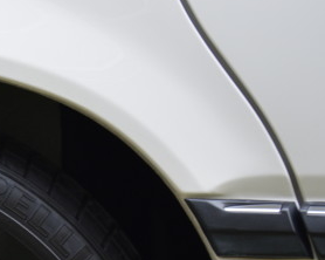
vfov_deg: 11.5
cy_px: 364
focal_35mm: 130
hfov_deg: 13.7
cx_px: -205
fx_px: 1247
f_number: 5
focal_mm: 25
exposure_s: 1/100
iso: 400
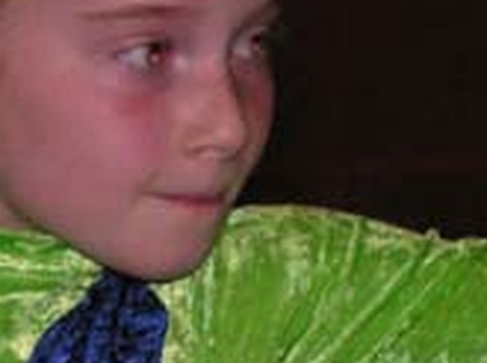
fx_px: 10079
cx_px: -177
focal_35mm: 718
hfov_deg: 2.8
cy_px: 242
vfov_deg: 2.1
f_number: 3.5
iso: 200
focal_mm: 30.1
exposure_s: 1/200
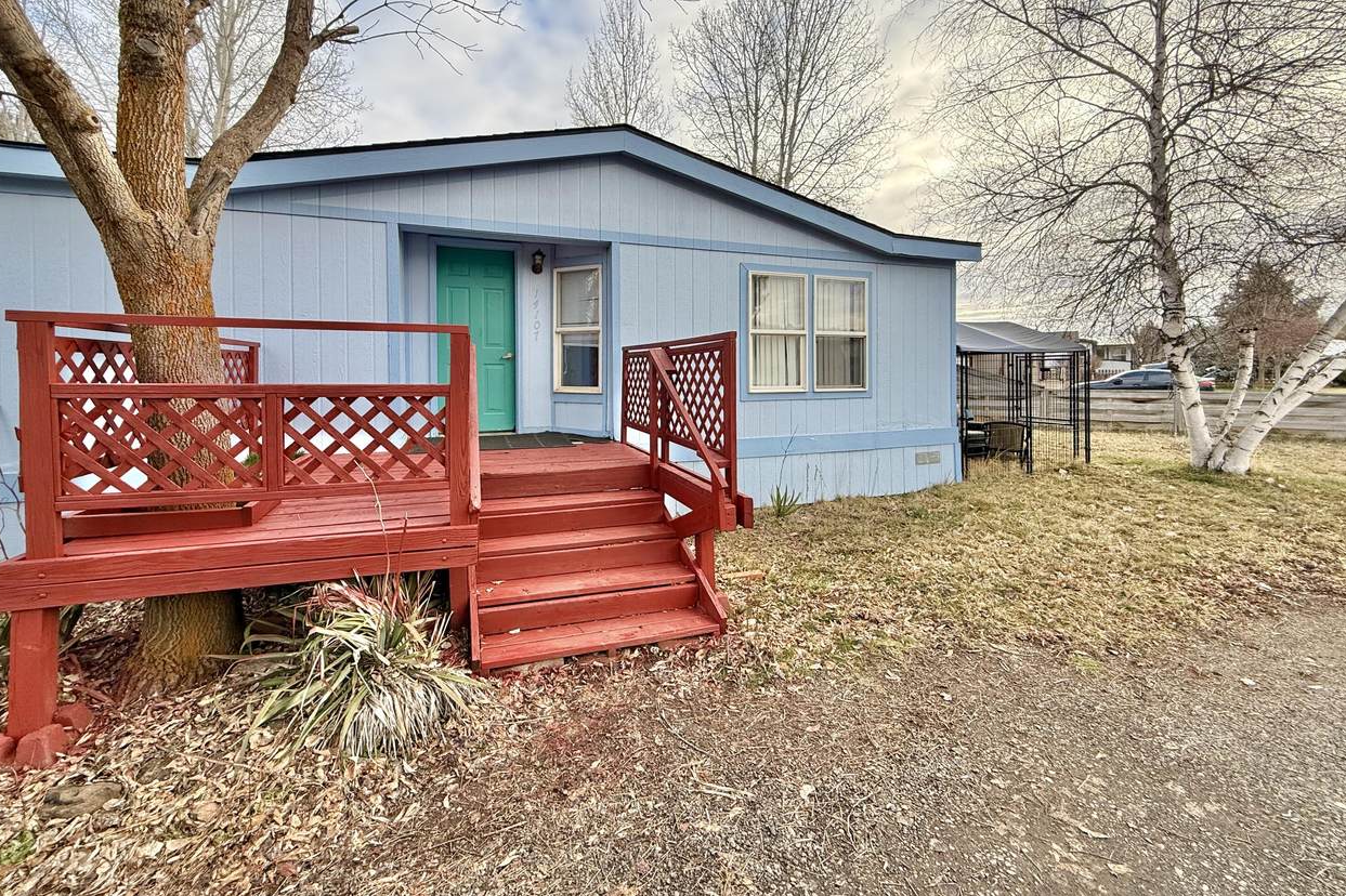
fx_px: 561
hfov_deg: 100.4
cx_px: 658
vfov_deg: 76.8
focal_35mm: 15
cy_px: 380
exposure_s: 1/253
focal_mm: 2.22
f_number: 2.2
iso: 64
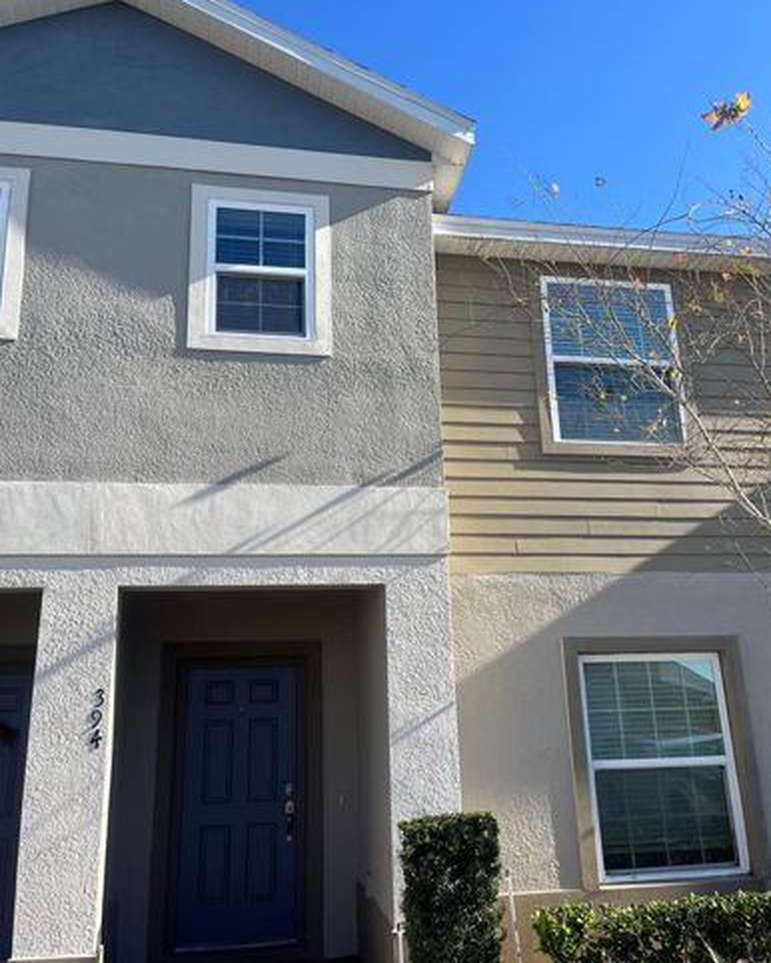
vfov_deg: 62.2
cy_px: 480
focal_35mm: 28
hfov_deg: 51.6
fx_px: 798
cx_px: 383
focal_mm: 5.1
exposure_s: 1/2062
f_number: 1.6
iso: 50
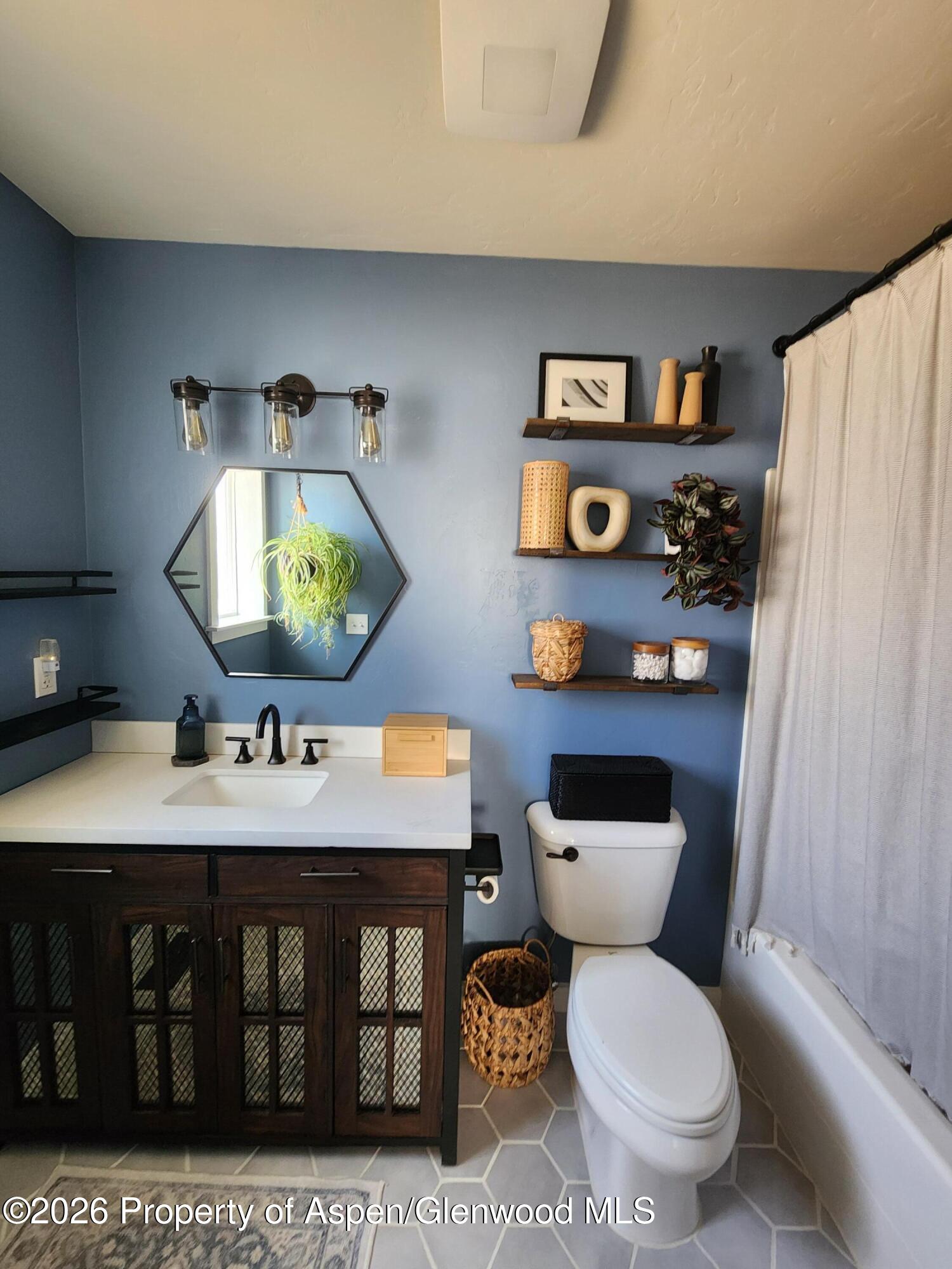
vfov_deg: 106.2
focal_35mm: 13
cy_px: 634
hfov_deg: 89.9
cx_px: 476
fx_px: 477
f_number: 2.2
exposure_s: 1/30
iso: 320
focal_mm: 2.2
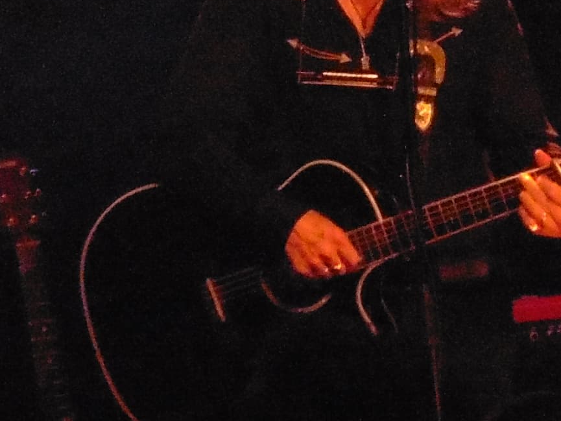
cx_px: 363
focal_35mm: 471
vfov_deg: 3.2
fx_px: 7634
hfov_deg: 4.2
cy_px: 63
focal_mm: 35.6
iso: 4000
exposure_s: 1/125
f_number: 5.5
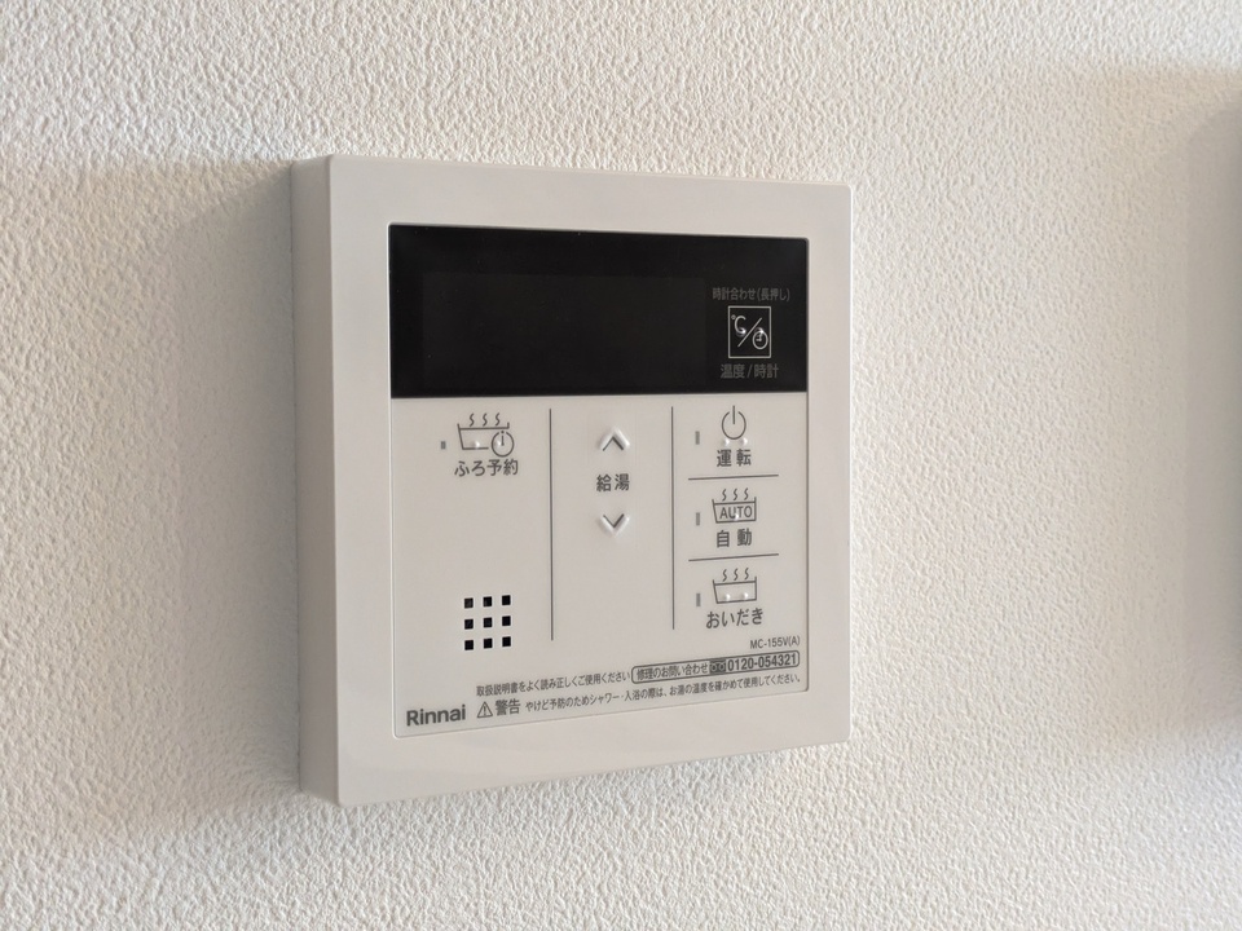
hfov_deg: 37.5
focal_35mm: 51
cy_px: 466
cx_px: 621
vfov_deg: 28.6
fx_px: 1830
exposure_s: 1/120
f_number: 1.89
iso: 487
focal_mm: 5.43
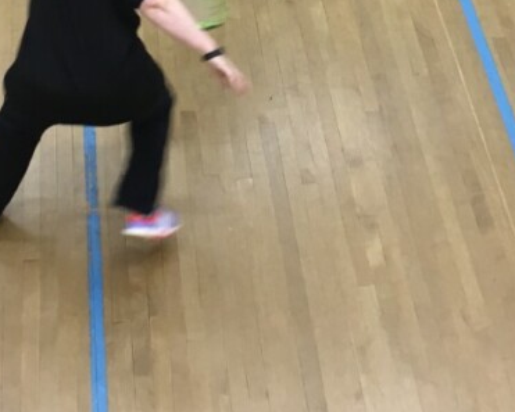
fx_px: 1281
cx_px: 194
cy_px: -99
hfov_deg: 22.7
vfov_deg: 17.3
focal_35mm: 84
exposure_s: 1/33
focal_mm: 4.15
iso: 80
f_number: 2.2
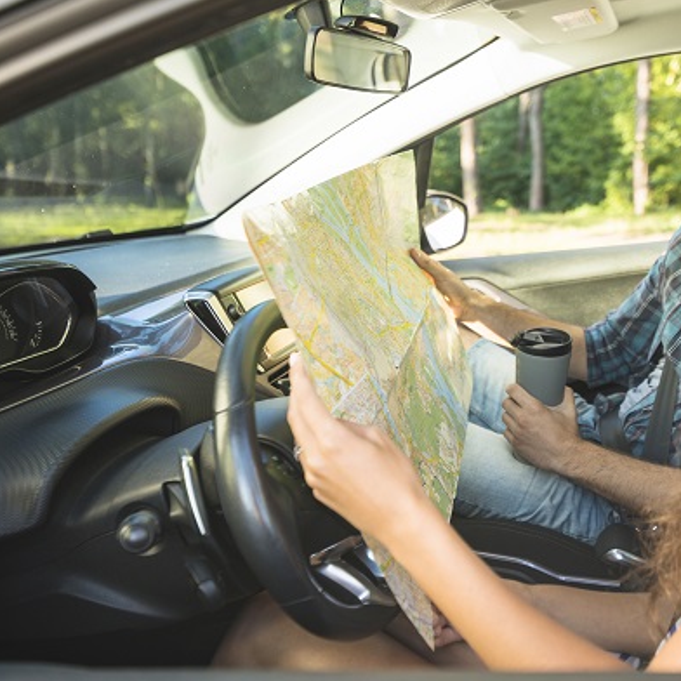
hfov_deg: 41.5
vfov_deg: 42.8
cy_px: 344
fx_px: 868
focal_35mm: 39
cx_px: 512
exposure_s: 1/200
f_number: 3.5
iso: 250
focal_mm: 30
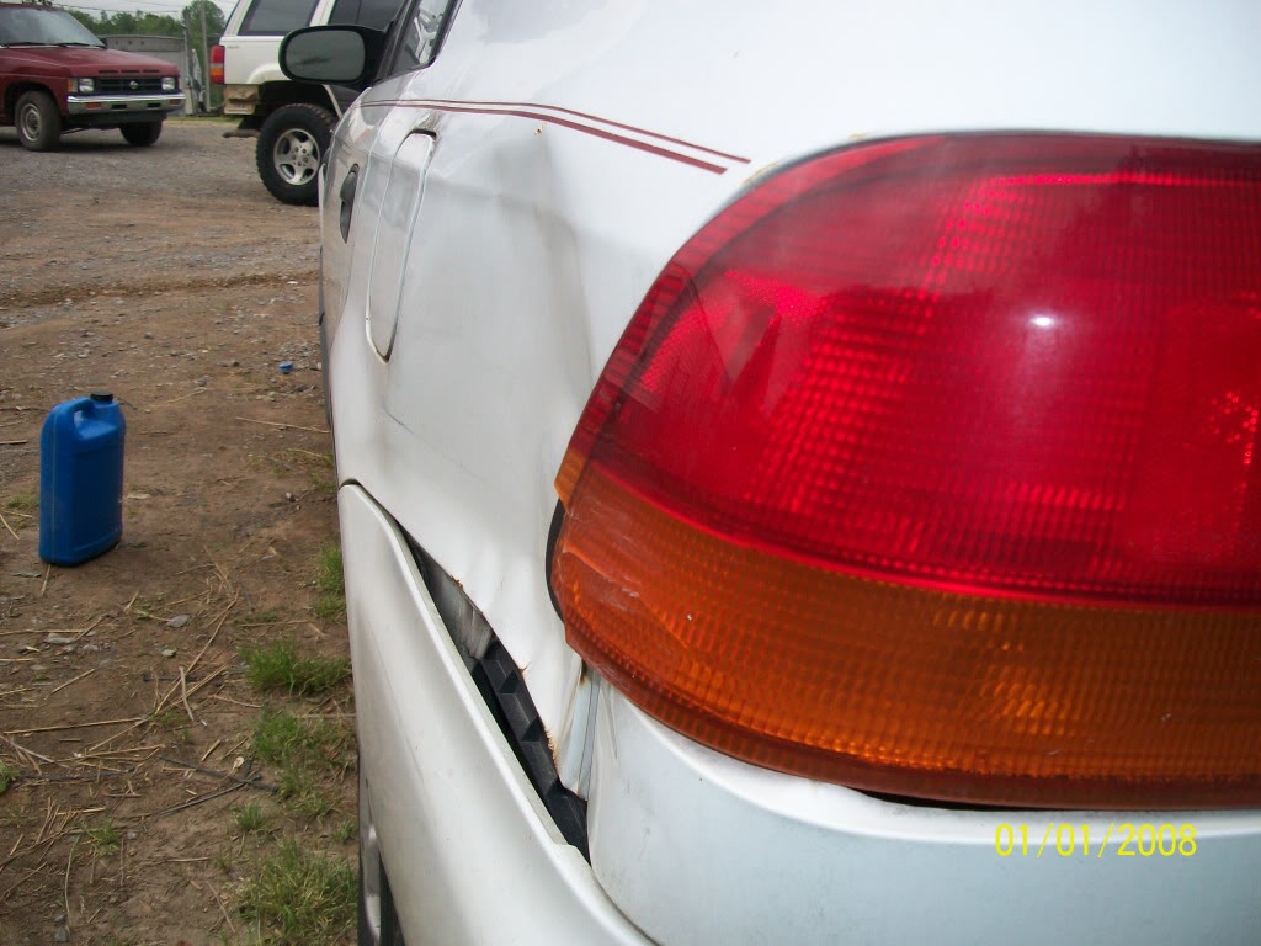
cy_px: 473
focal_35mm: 32
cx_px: 630
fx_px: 1166
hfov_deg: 56.8
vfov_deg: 44.2
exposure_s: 1/500
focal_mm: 5.7
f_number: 2.9
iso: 80
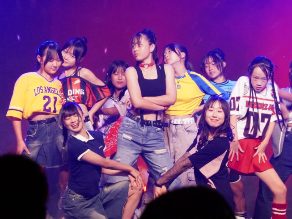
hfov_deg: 6.7
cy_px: 109
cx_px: 156
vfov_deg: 5.1
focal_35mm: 294
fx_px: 2480
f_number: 11
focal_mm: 180
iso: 10000
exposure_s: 1/160
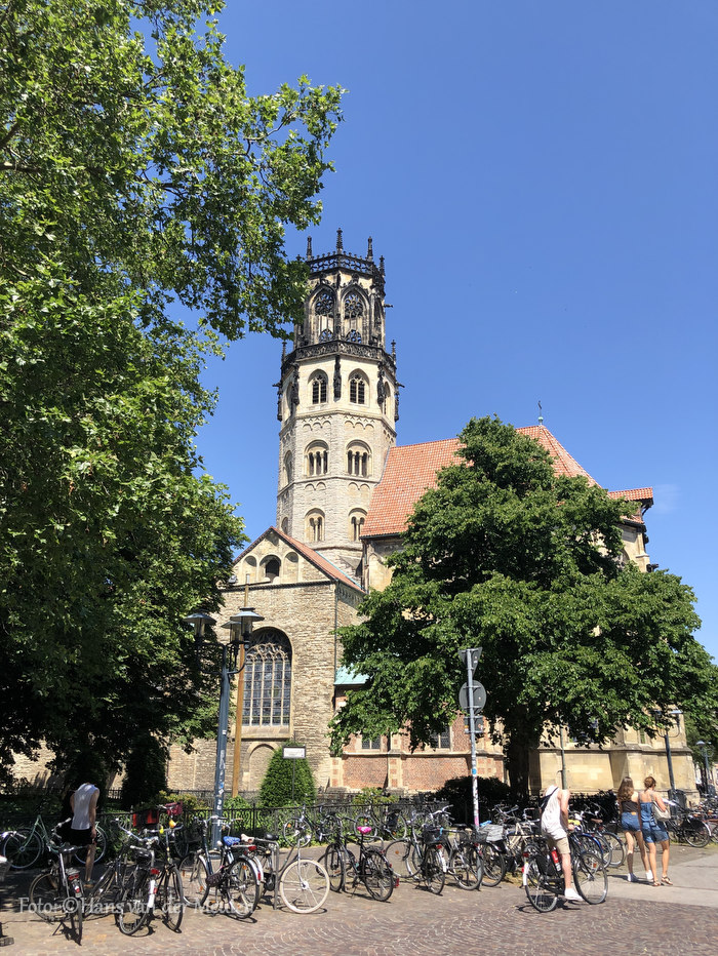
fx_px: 774
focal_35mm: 28
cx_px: 359
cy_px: 478
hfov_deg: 49.8
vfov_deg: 63.4
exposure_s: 1/1230
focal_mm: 3.99
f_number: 1.8
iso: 20
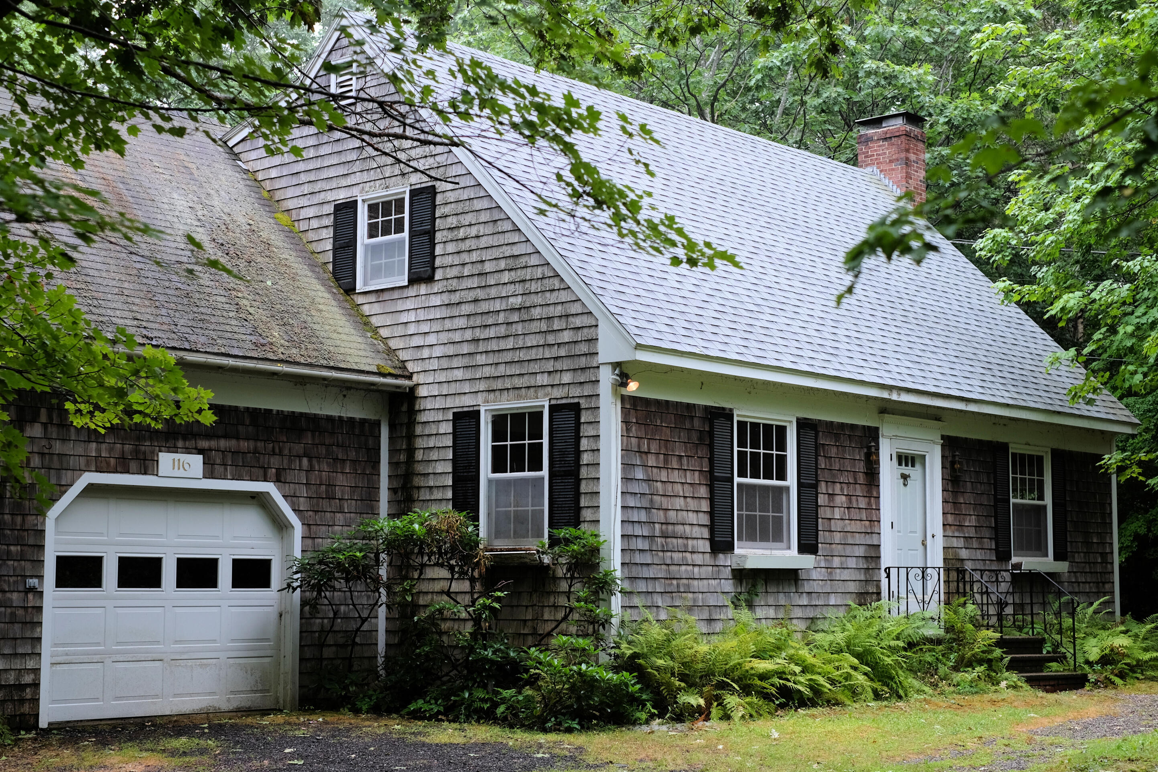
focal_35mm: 55
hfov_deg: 36.2
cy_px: 383
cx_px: 579
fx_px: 1769
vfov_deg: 24.6
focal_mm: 35
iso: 200
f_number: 3.2
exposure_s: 1/125
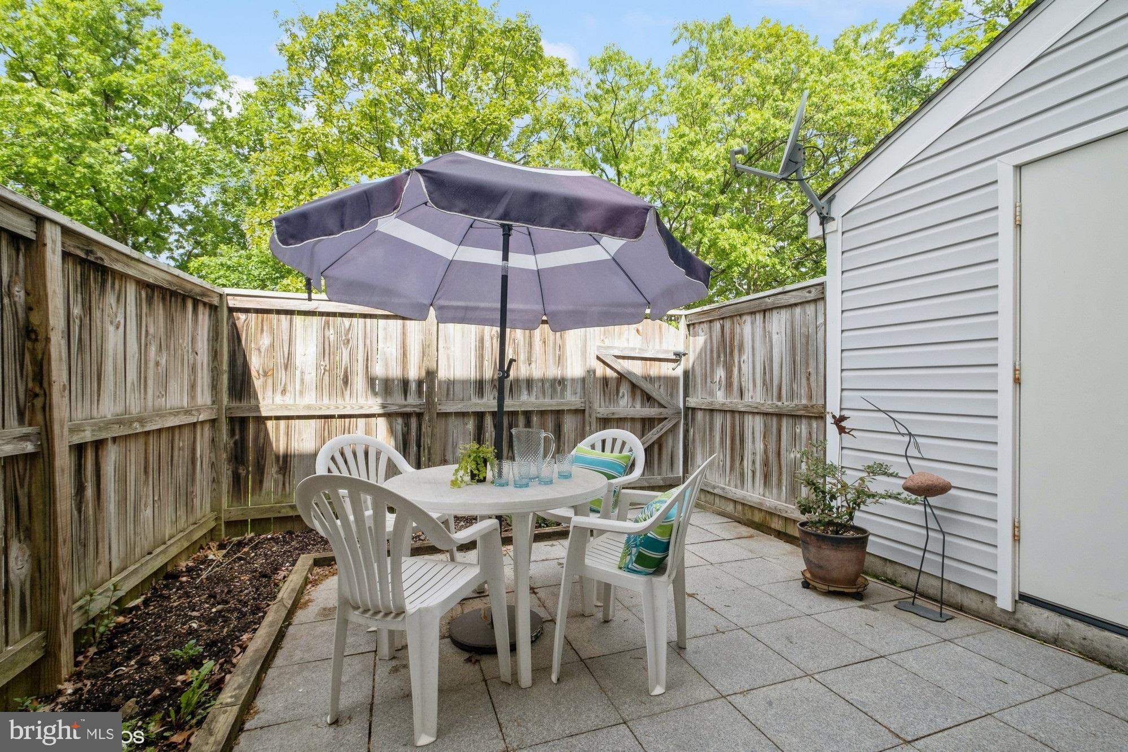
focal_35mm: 15
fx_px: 470
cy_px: 376
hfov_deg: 100.4
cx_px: 564
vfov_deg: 77.3
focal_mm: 10
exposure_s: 1/60
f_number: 9
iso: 400
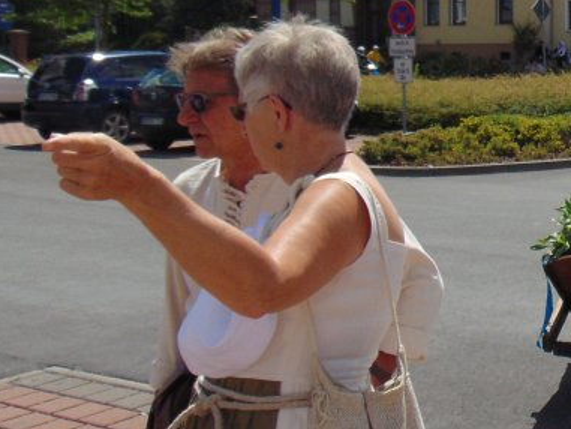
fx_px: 693
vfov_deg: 33.7
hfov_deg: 43.8
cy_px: 322
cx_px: 403
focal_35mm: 42
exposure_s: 1/320
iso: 80
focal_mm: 4.5
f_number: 7.7
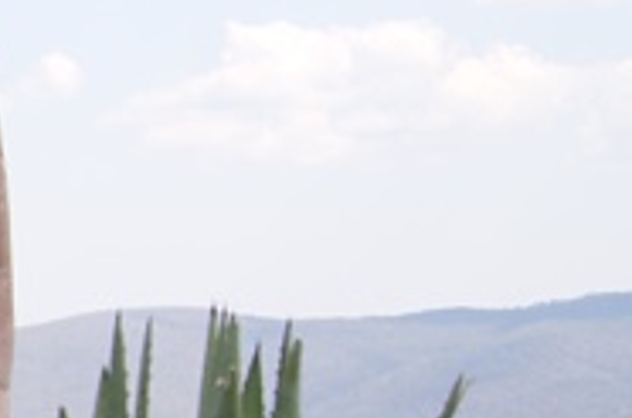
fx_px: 3187
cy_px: 195
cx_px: -965
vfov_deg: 7.5
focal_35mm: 182
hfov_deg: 9.8
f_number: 5.6
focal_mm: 22
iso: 100
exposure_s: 1/200
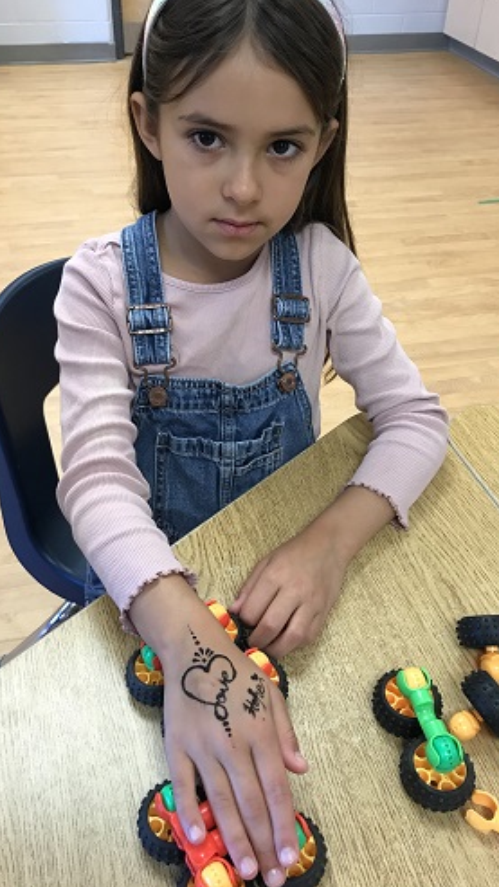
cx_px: 230
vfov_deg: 62.6
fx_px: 729
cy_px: 440
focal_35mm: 31
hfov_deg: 37.8
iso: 40
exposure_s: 1/20
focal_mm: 3.99
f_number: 1.8
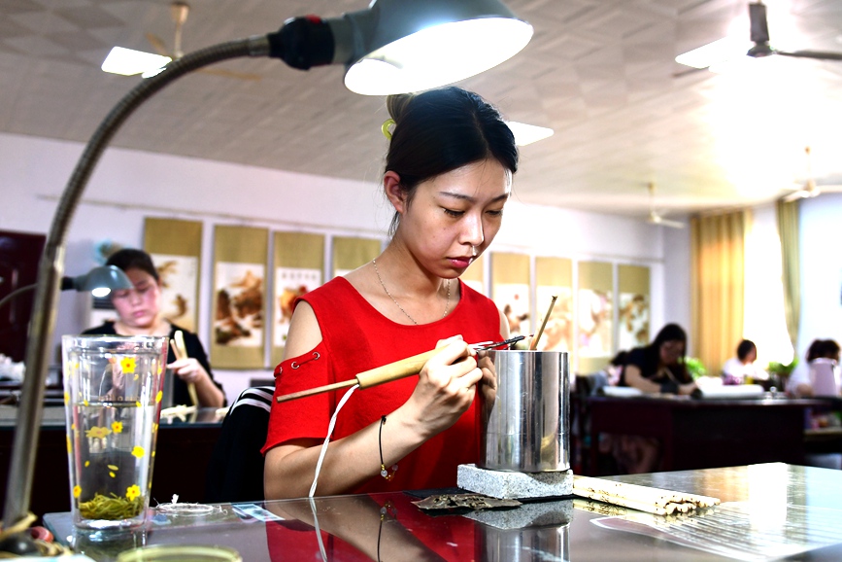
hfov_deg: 53.1
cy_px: 281
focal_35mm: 36
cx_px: 421
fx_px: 842
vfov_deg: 36.9
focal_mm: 24
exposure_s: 1/160
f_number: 2.8
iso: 800
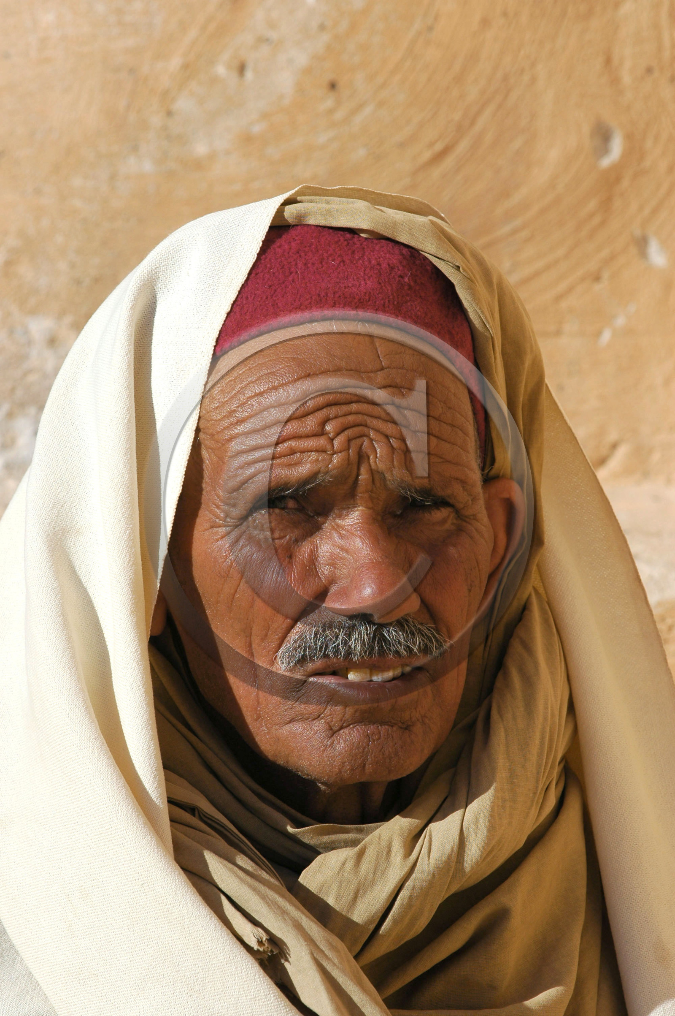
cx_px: 338
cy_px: 508
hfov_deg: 4.6
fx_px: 8451
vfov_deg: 6.9
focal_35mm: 300
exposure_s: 1/640
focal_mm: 200
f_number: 8
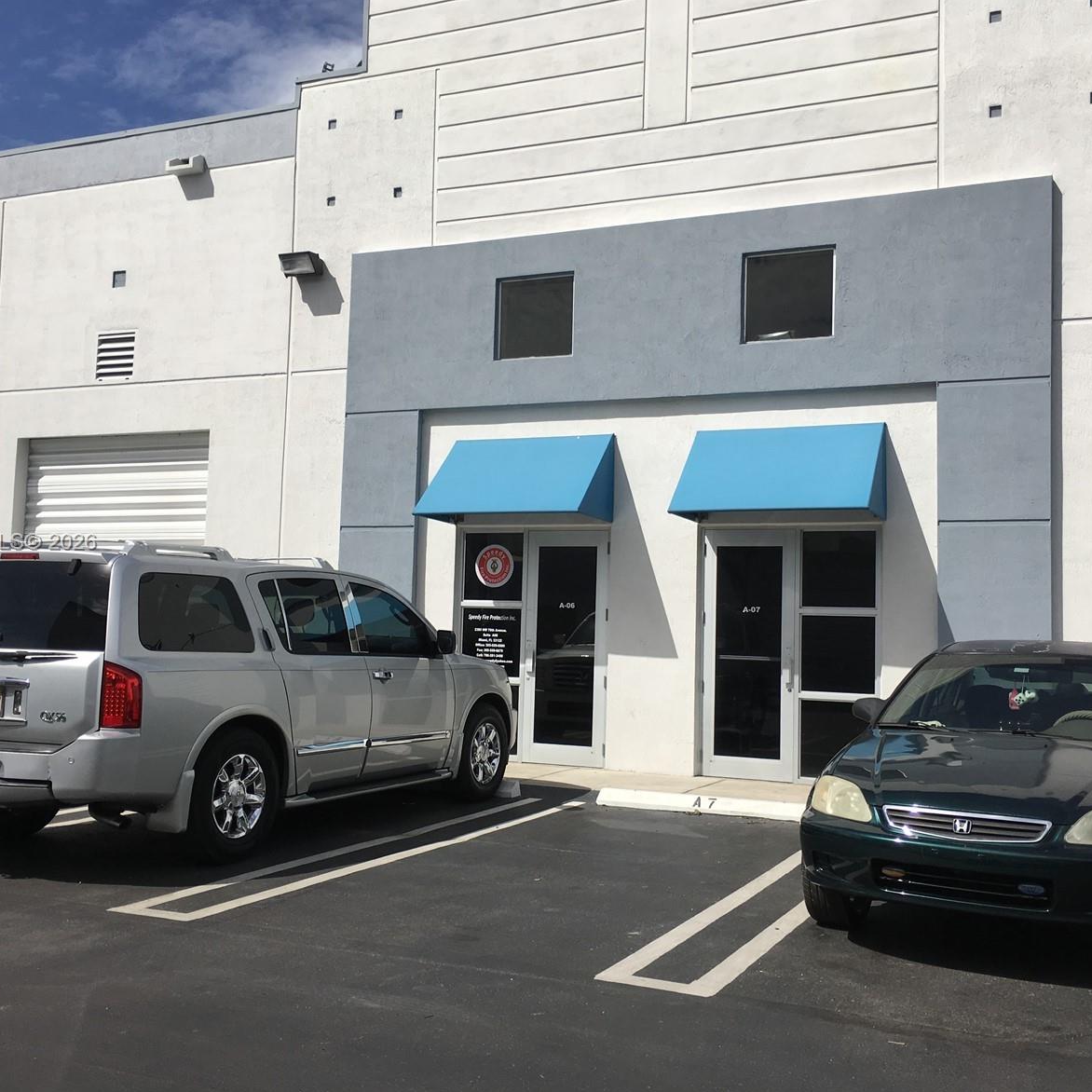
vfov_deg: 47.2
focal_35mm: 35
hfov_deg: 47.2
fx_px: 1249
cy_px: 543
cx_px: 552
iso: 25
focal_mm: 4.15
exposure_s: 1/3205
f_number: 2.2
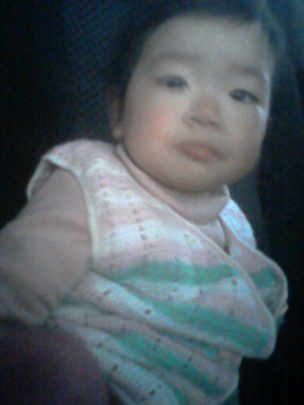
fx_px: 340
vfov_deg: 61.7
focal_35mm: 29
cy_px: 202
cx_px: 152
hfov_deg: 48.2
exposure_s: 1/6.85
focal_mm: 1.5
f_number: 2.8
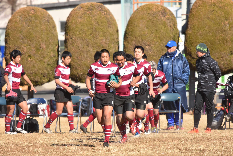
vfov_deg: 2.3
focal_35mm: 600
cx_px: 116
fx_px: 3886
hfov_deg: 3.4
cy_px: 78
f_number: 6.3
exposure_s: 1/1600
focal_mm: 400
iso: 450
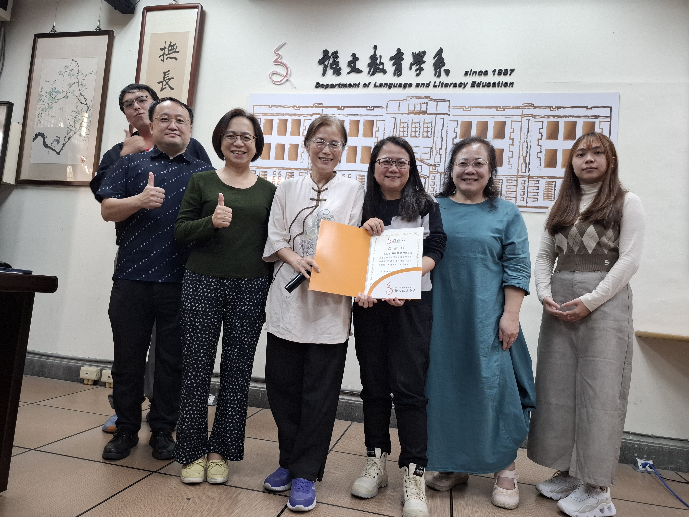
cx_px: 344
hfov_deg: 73.9
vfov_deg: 58.9
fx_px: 458
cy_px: 258
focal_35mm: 23
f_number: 1.8
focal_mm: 5.54
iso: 160
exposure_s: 1/60
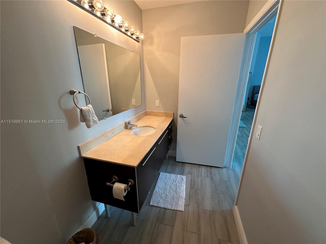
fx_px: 132
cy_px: 122
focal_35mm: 14
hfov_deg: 102.1
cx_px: 163
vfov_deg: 85.7
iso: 200
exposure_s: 1/60
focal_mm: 2.22
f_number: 2.2
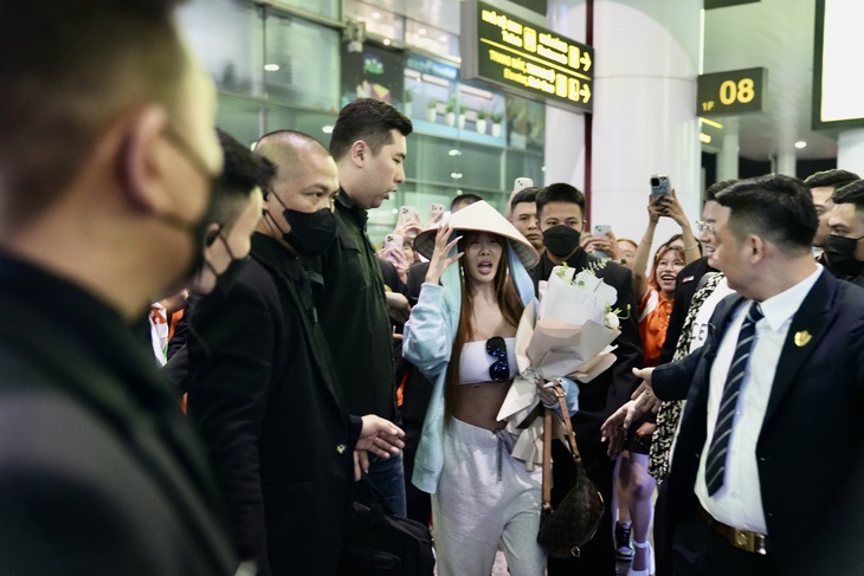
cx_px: 432
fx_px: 960
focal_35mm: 40
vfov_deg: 33.4
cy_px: 288
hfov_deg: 48.4
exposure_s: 1/160
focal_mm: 40
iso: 4000
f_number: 2.8
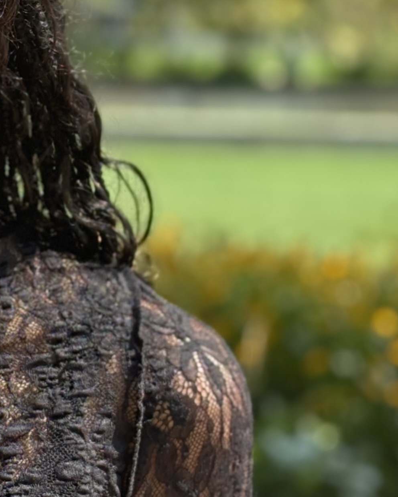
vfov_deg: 11.7
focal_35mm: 165
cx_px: -173
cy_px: 287
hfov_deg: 9.2
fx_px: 2429
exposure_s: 1/615
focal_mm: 5.96
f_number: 1.6
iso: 32
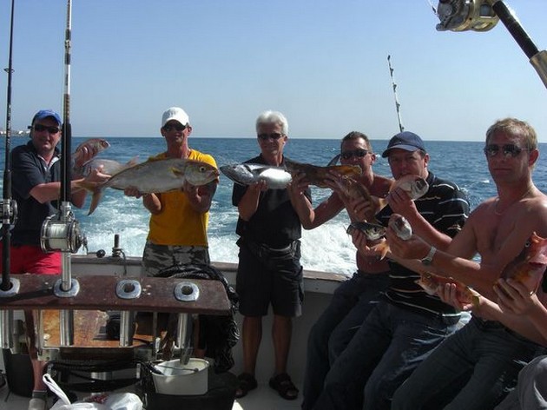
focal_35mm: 38
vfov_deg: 37.7
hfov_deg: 49.0
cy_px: 205
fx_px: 600
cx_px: 274
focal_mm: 7.9
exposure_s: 1/200
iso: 80
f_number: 8
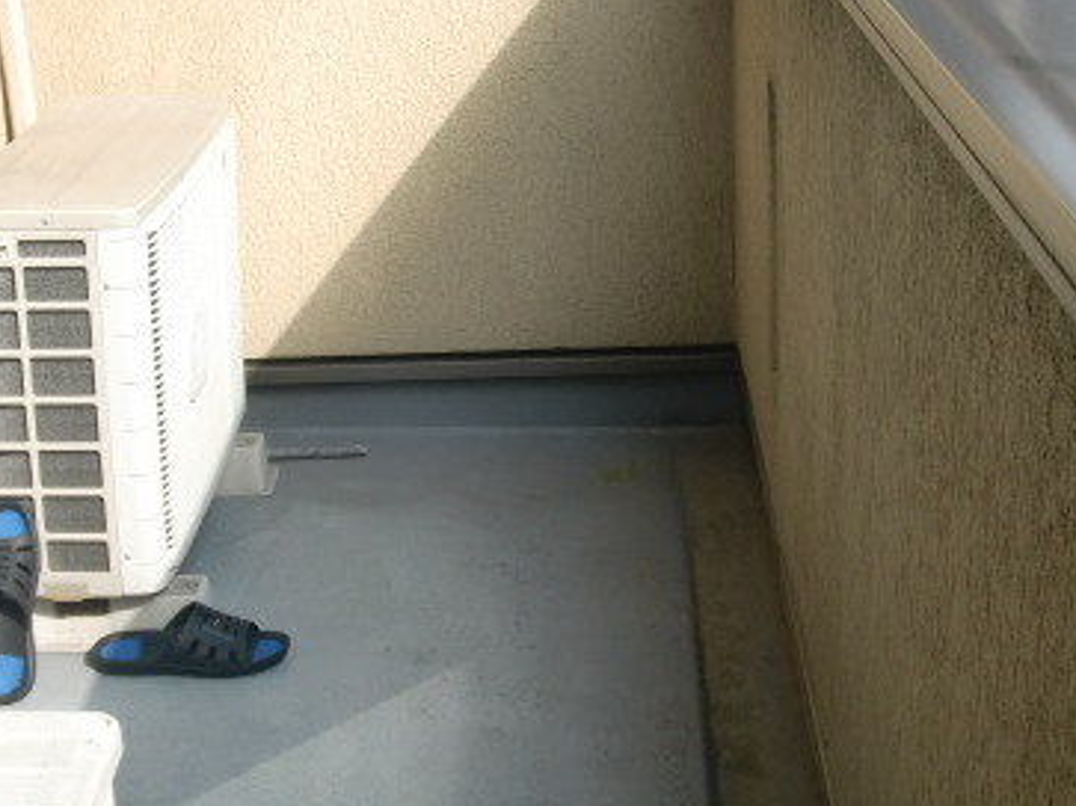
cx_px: 655
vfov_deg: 21.9
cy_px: 415
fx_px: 2082
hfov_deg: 28.9
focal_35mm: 67
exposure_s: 1/200
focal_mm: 6.66
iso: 64
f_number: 3.9
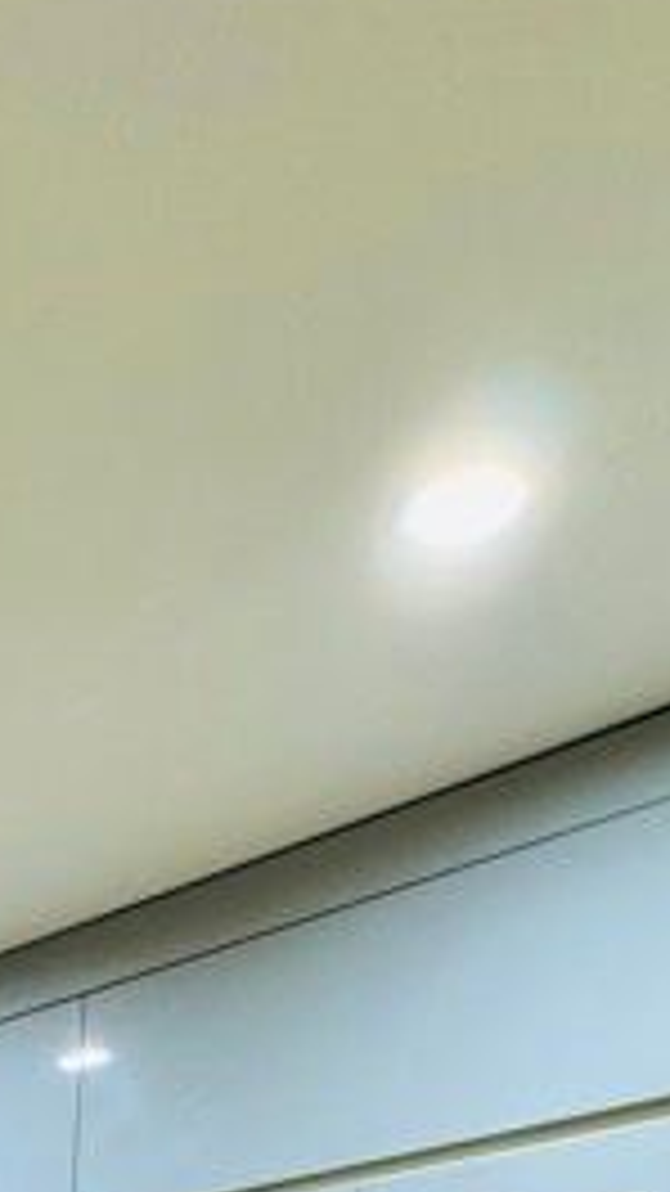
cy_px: 2020
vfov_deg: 23.4
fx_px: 1864
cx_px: -400
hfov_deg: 17.7
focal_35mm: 59
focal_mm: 2.22
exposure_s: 1/50
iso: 160
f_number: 2.2
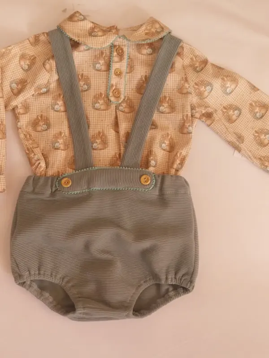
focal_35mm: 26
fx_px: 269
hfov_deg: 53.1
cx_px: 134
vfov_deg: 67.3
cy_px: 179
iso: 100
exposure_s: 1/50
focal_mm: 4
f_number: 1.8
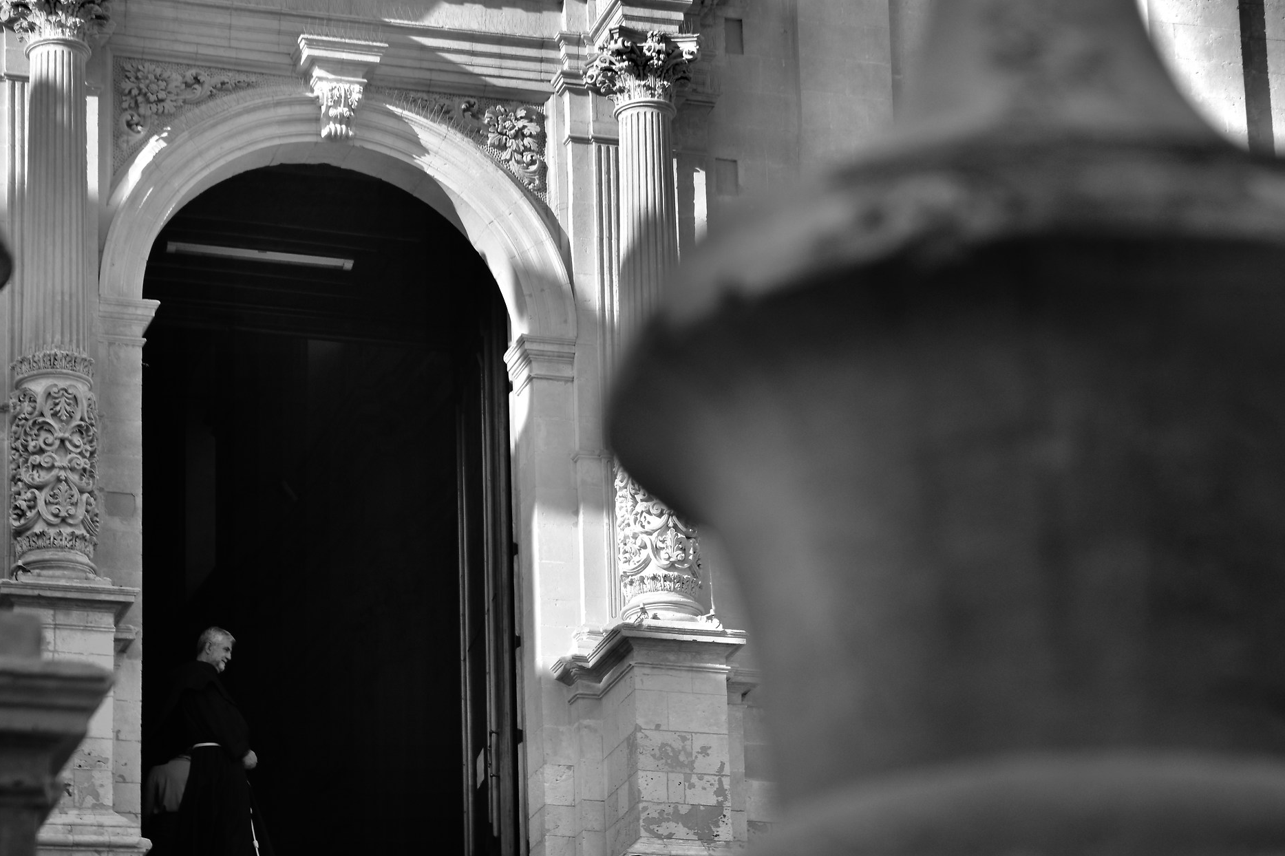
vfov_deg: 10.2
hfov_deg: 15.2
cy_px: 535
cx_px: 509
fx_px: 4818
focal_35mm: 135
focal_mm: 70
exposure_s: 1/1000
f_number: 4
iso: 250
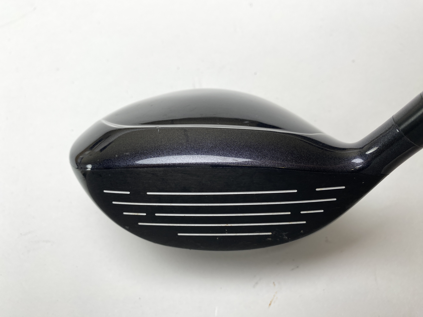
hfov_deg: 67.3
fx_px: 318
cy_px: 158
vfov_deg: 53.1
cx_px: 212
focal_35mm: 26
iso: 32
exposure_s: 1/213
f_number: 1.8
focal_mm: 4.25
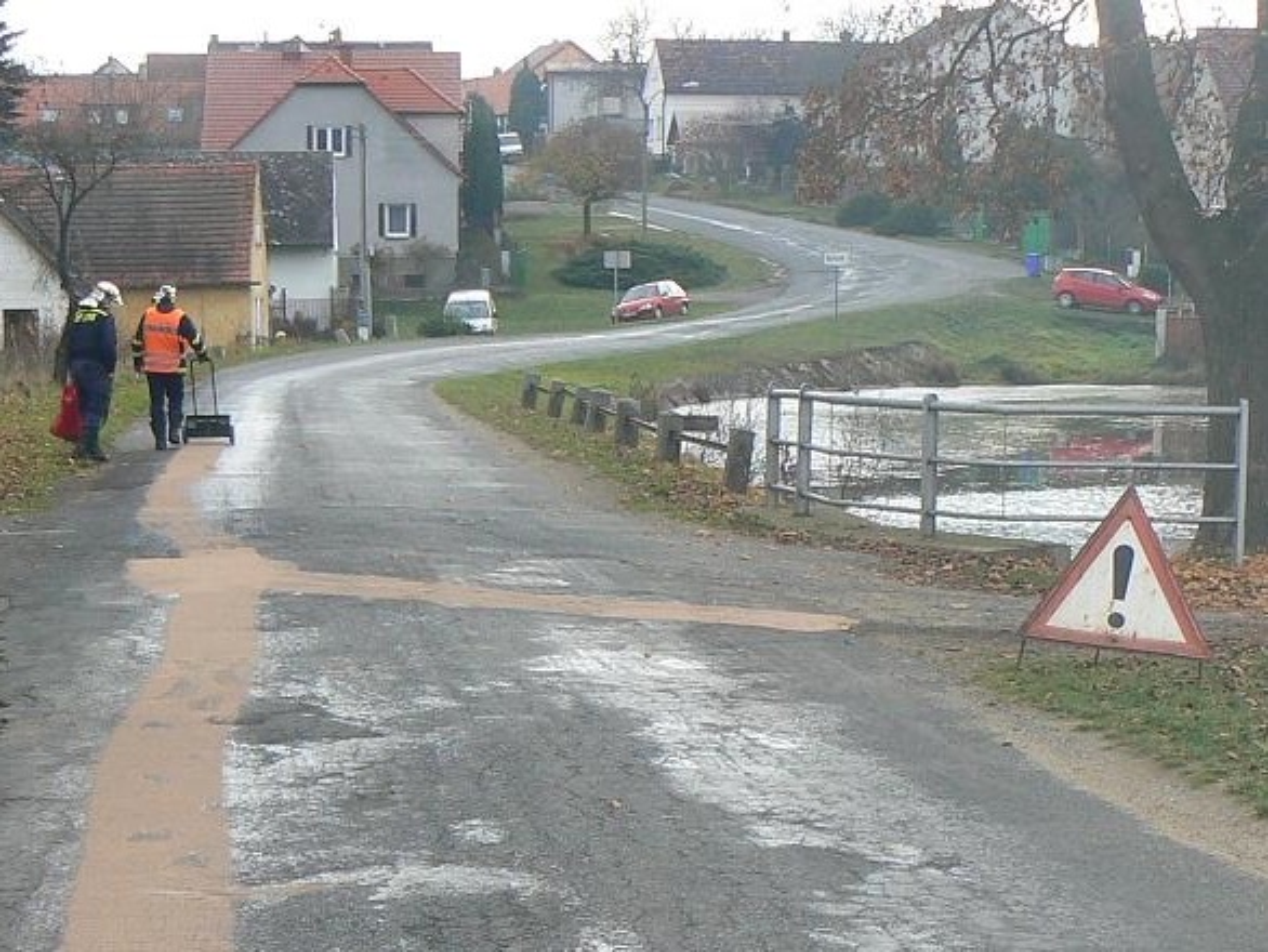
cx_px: 634
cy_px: 476
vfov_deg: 39.7
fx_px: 1319
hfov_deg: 51.3
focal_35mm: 36
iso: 80
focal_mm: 6
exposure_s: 1/125
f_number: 5.6
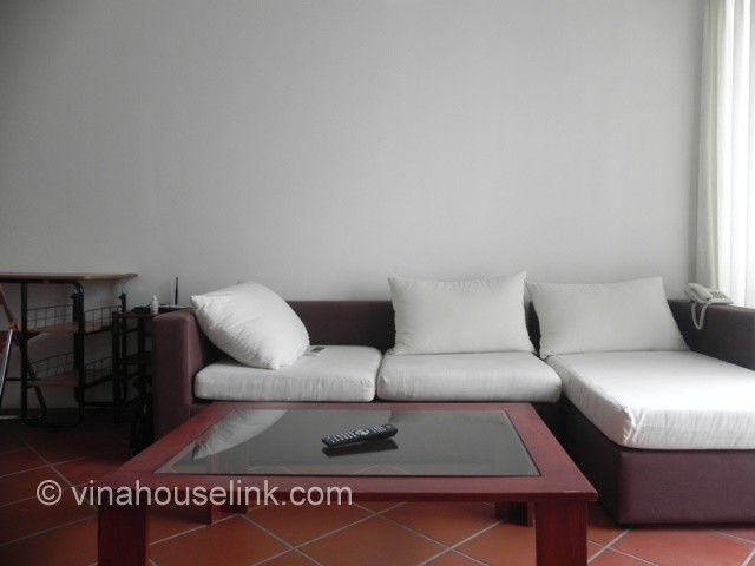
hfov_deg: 67.3
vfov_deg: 53.1
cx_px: 378
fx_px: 567
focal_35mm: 26
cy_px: 283
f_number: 3.5
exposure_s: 1/74.2
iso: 160
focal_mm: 4.6
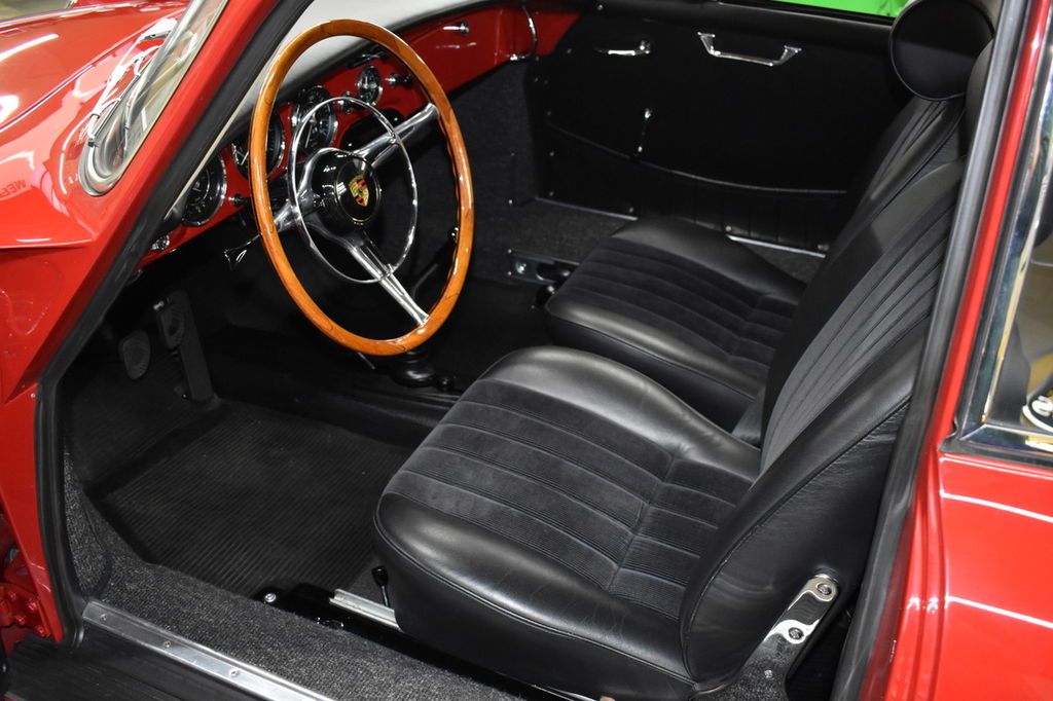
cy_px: 350
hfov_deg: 57.2
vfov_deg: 39.9
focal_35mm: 33
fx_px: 965
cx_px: 526
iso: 2200
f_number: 3.8
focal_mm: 22
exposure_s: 1/60
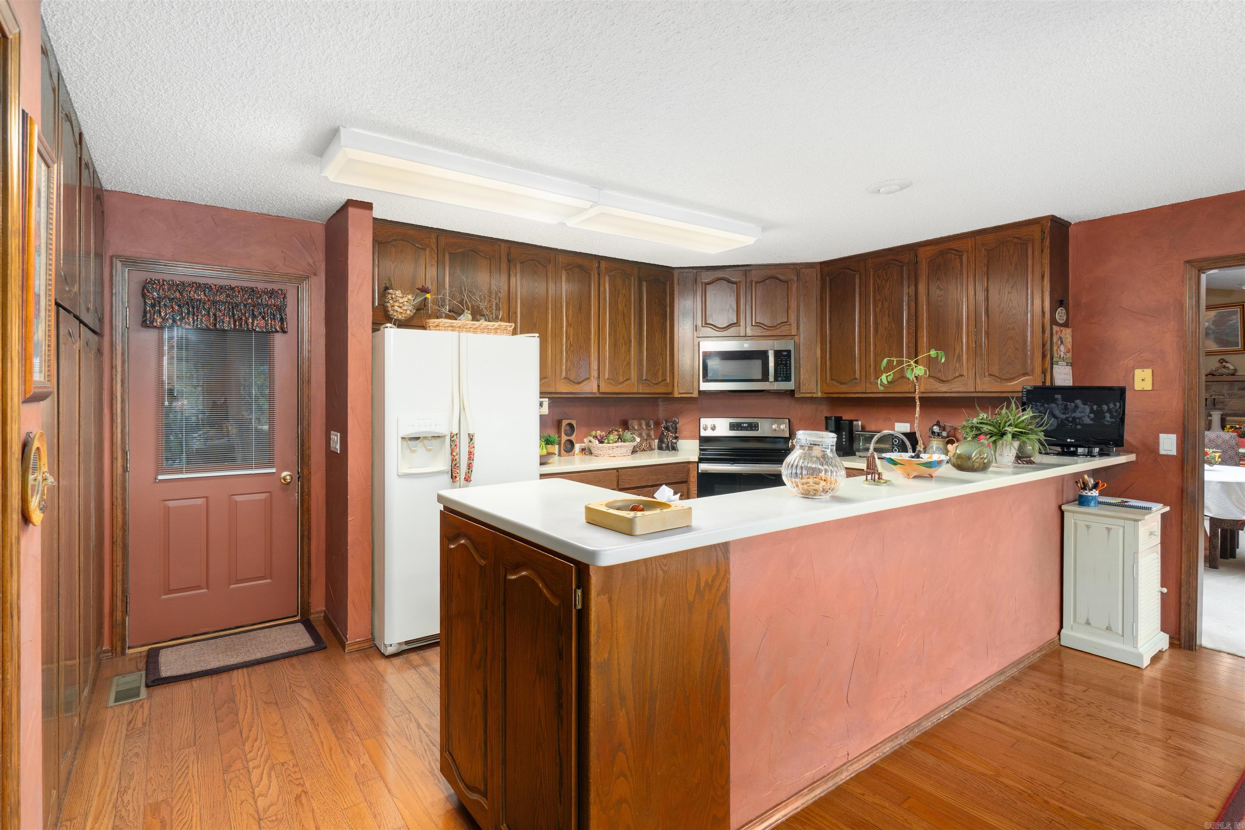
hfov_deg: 95.0
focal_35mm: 16
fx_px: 571
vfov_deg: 72.1
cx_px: 622
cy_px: 415
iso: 320
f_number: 8
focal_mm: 11
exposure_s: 1/1.25
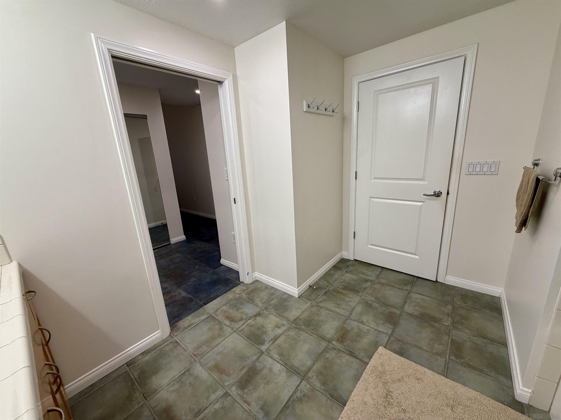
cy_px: 210
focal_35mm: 14
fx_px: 227
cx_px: 280
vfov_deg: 85.7
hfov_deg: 102.1
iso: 250
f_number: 2.2
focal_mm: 2.22
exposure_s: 1/120
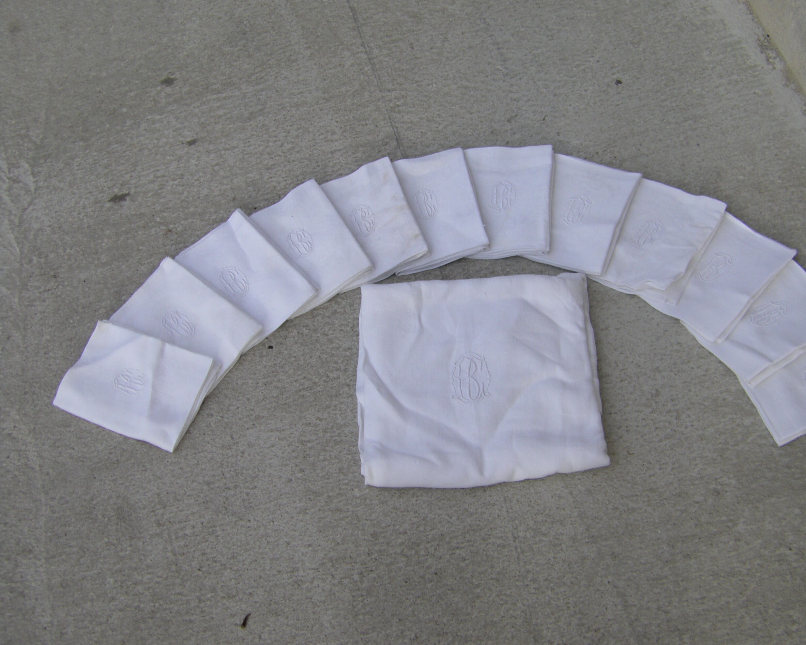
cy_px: 309
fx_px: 1169
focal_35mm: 49
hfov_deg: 38.0
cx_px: 465
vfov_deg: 30.8
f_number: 7
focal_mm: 6.3
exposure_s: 1/100
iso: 64
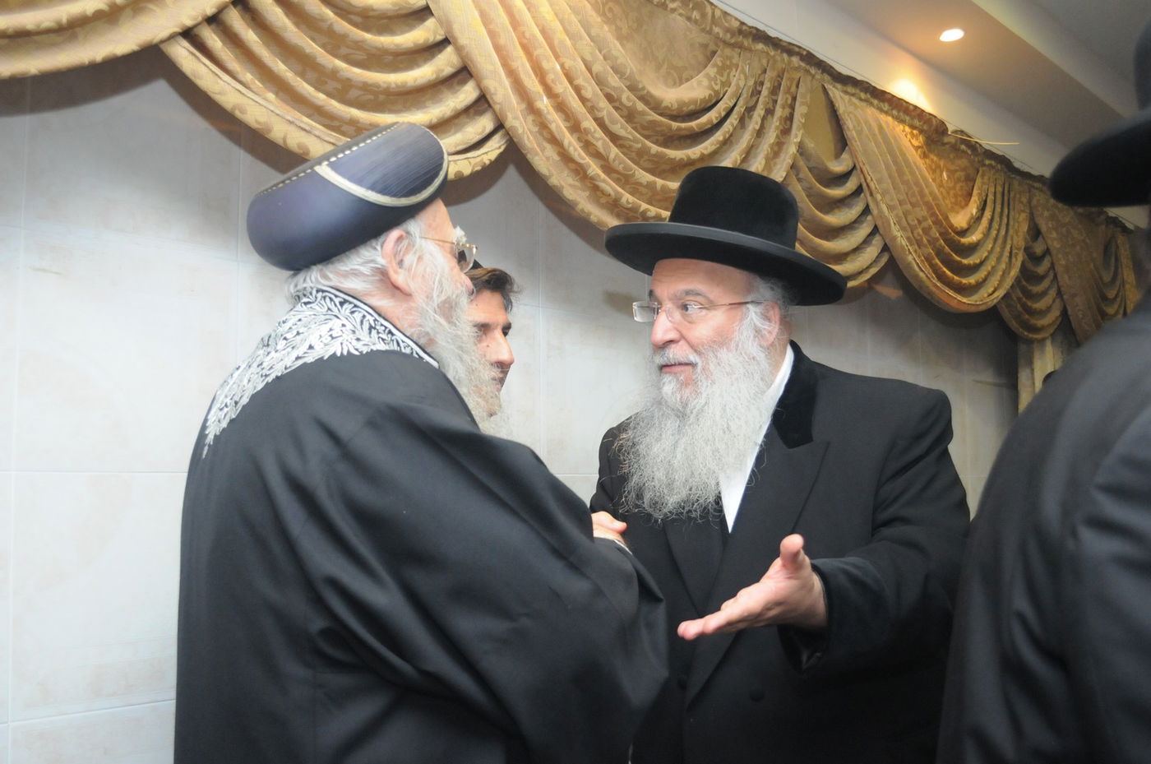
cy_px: 382
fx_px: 1053
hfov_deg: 57.3
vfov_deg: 39.9
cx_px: 576
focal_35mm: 33
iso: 1600
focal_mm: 22
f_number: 4
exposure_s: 1/125
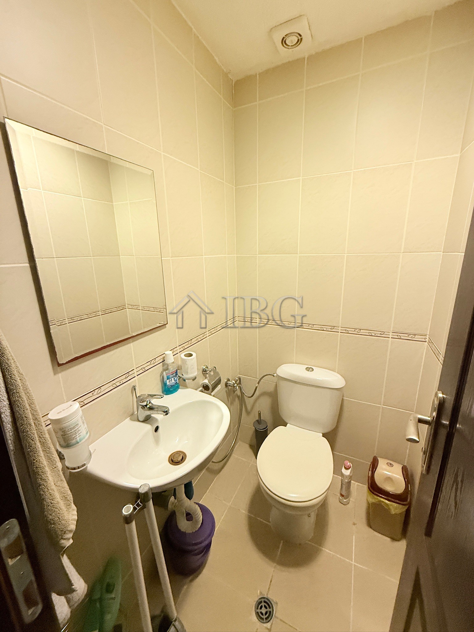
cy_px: 316
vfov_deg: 102.1
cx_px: 237
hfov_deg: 85.7
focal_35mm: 14
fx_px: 256
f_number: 2.2
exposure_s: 1/50
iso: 320
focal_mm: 2.22
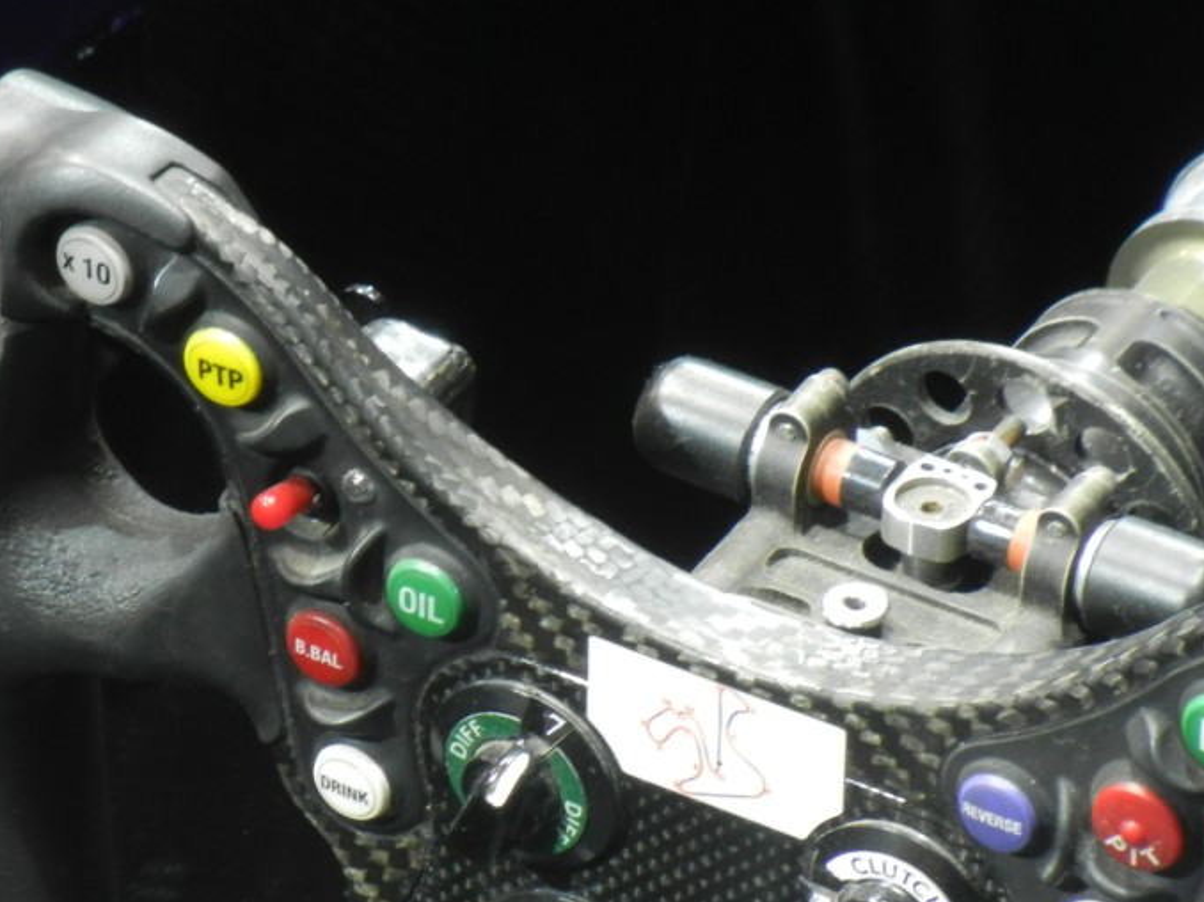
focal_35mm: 346
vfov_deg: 4.3
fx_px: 12030
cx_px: 581
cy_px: 664
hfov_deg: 5.7
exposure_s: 1/13.3
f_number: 4.8
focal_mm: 41.2
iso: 200
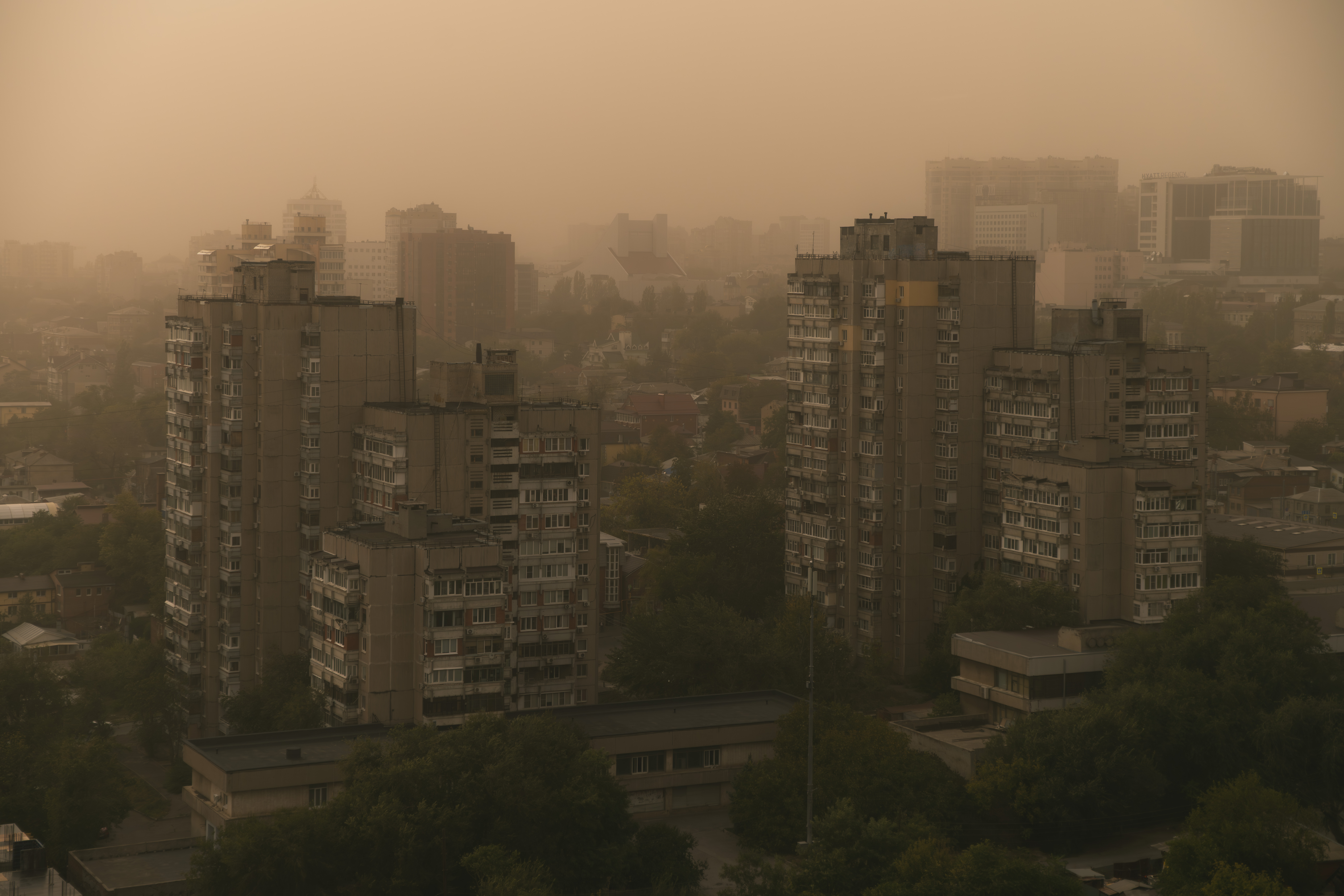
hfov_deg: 31.0
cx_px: 672
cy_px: 448
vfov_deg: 20.9
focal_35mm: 65
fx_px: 2427
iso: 200
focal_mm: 65
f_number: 3.5
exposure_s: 1/1250
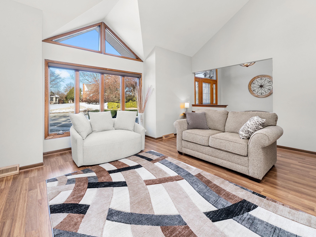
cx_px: 153
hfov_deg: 98.1
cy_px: 101
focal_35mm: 15
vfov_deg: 81.2
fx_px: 137
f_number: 13
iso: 1250
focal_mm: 12
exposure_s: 1/5
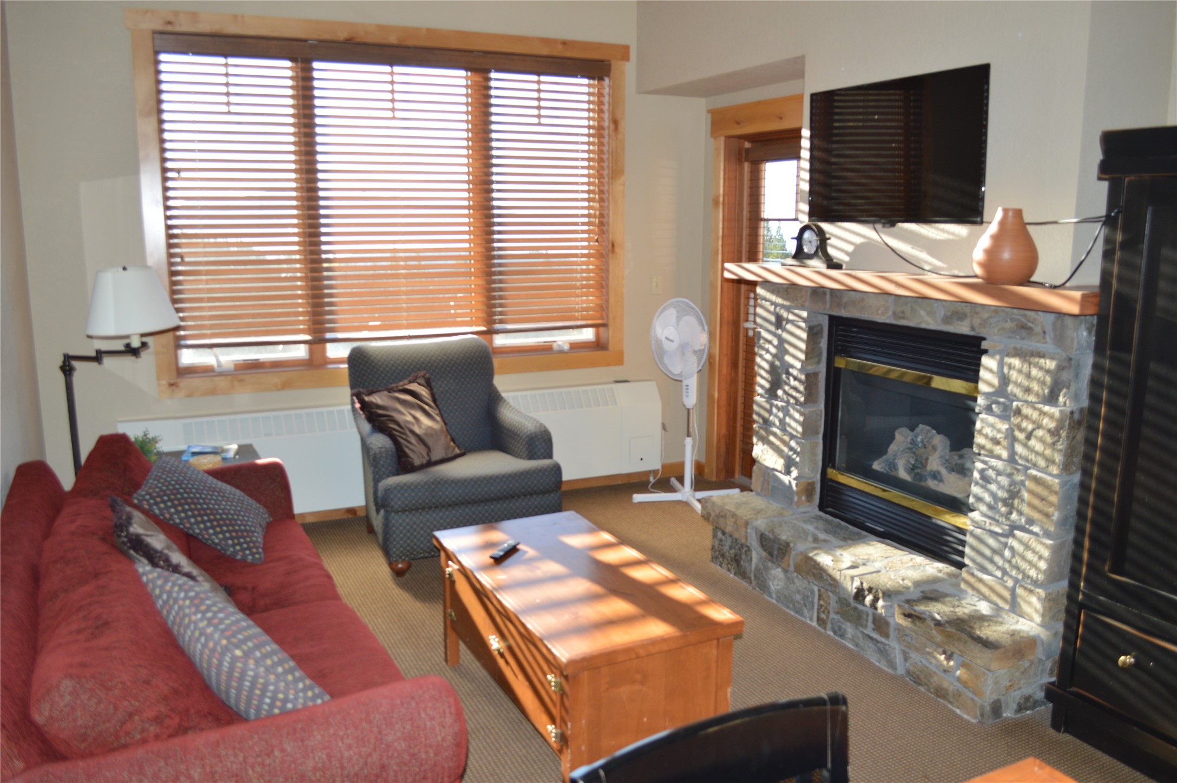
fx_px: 882
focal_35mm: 27
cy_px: 392
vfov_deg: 47.8
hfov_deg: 67.4
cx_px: 588
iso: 250
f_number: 4
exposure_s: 1/125
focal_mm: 18
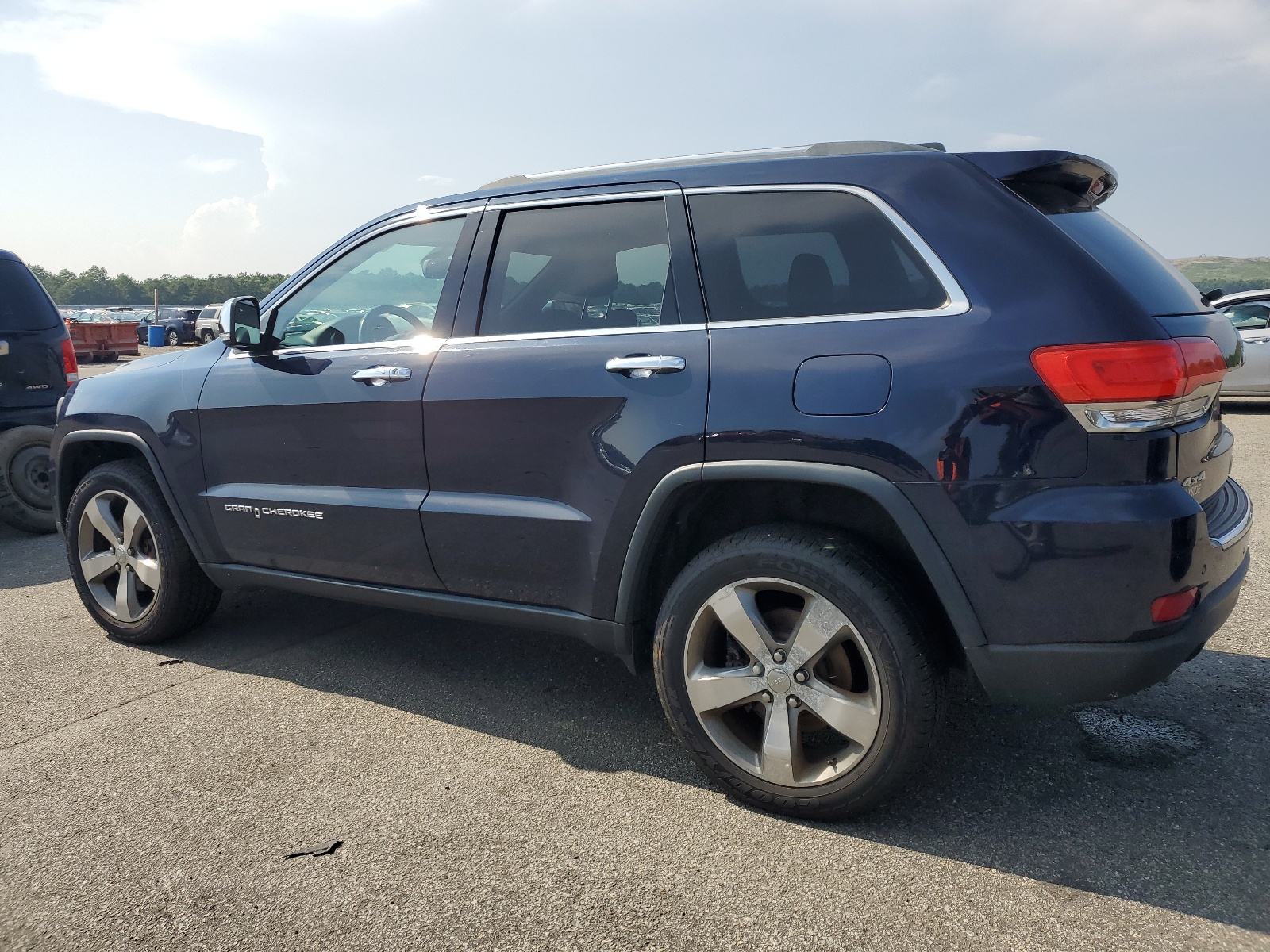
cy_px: 476
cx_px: 635
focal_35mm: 26
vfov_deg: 53.1
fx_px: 954
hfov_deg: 67.3
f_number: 1.5
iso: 50
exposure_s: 1/3333
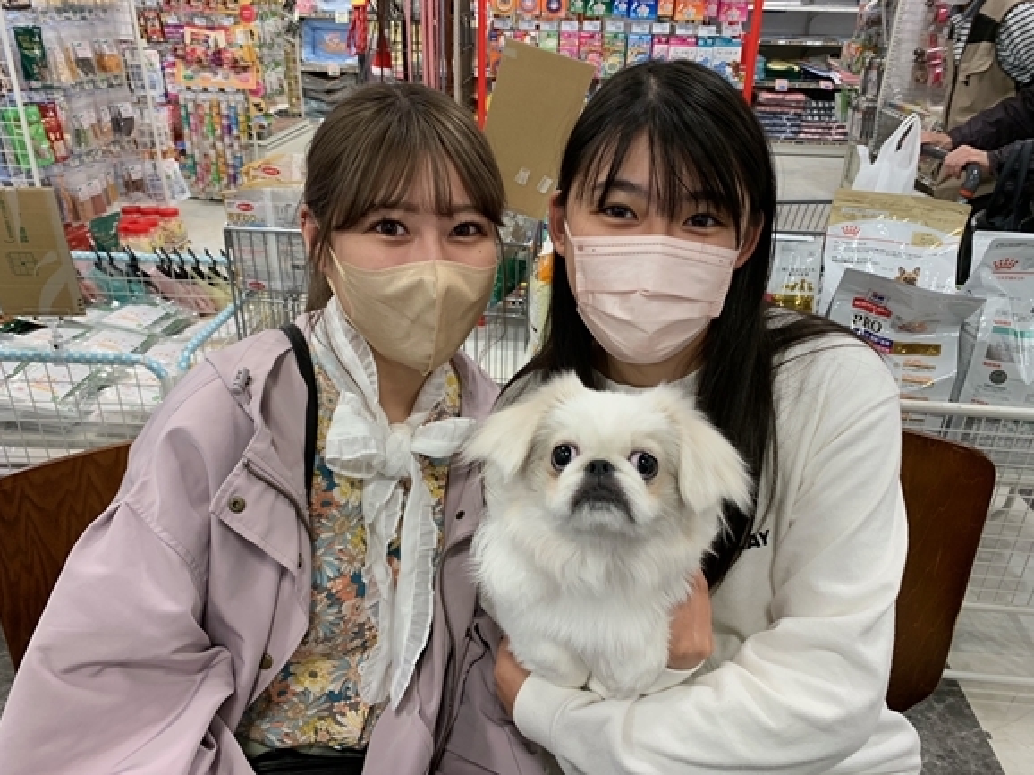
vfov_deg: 51.3
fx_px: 806
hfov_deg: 65.3
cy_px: 399
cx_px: 519
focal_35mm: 27
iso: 50
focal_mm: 4.25
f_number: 1.8
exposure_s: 1/50
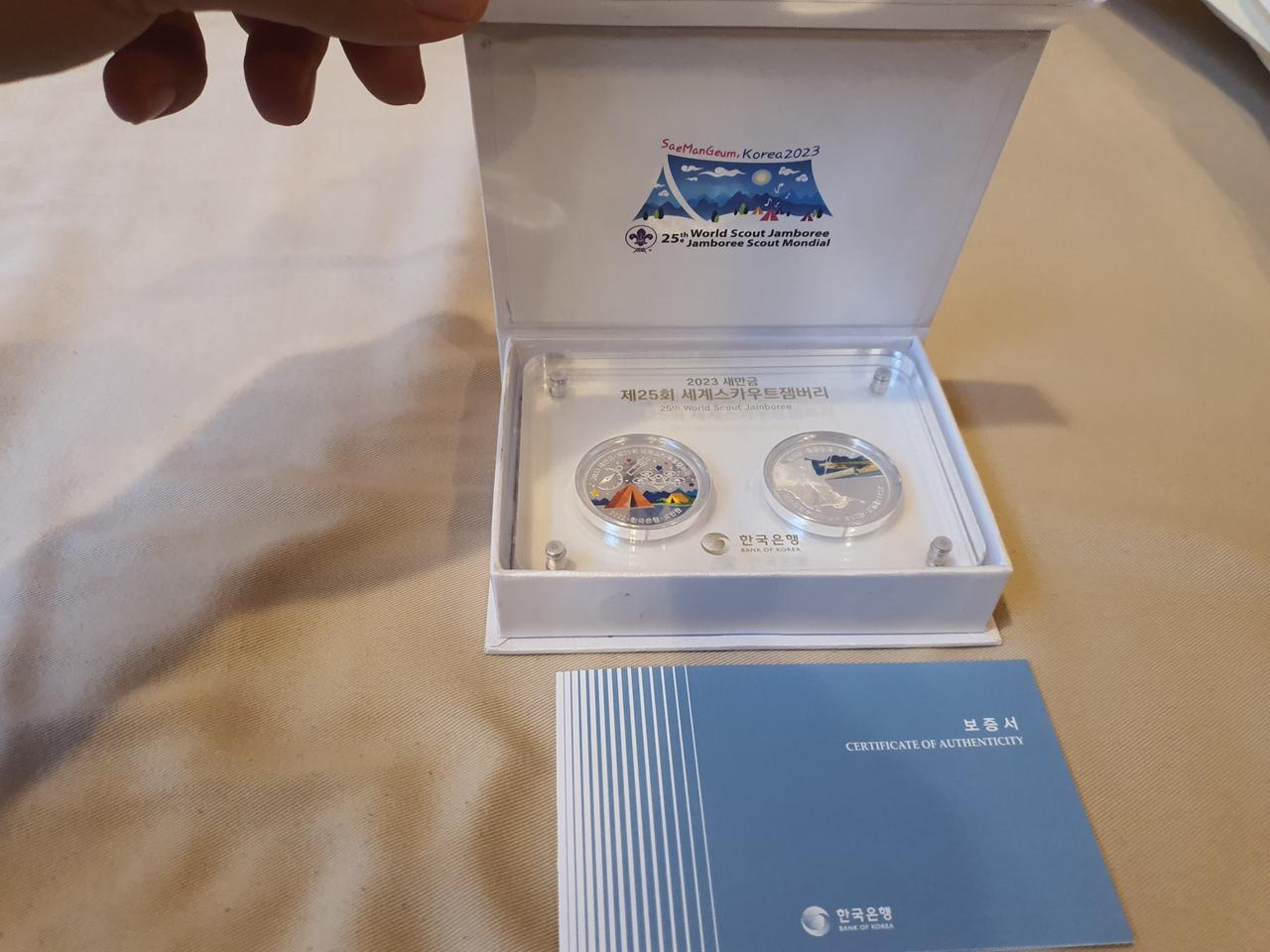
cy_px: 476
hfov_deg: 67.3
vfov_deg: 53.1
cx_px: 635
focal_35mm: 26
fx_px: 954
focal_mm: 4.3
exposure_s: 1/40
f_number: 1.5
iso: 200
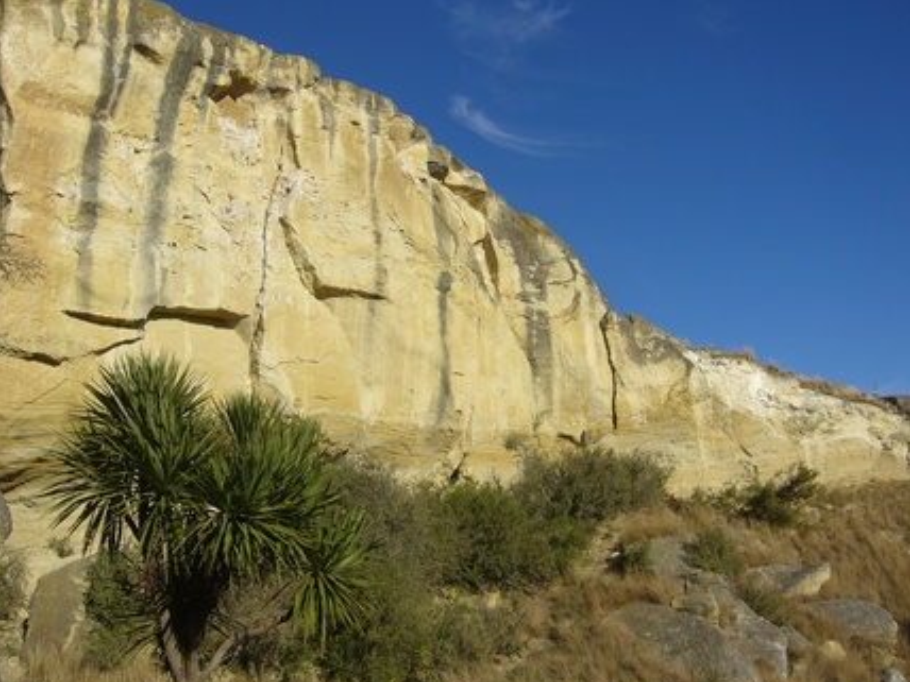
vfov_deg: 39.7
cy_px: 348
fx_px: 946
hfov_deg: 51.4
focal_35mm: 36
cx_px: 464
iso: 80
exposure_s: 1/500
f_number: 5.6
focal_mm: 5.8
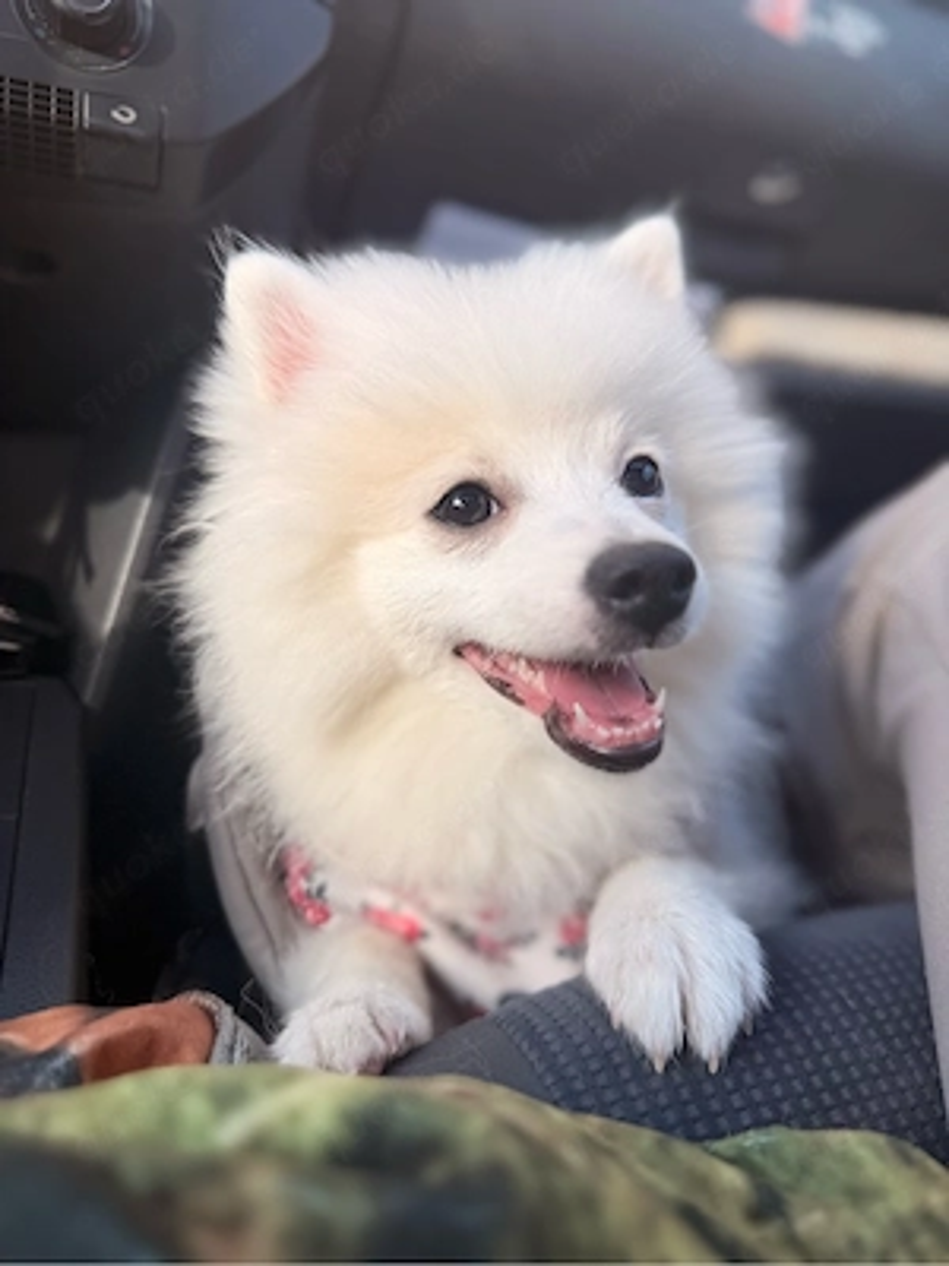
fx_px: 877
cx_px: 474
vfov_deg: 71.6
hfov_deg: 56.8
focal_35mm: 24
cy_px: 633
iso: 80
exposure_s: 1/351
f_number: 1.78
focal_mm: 6.76
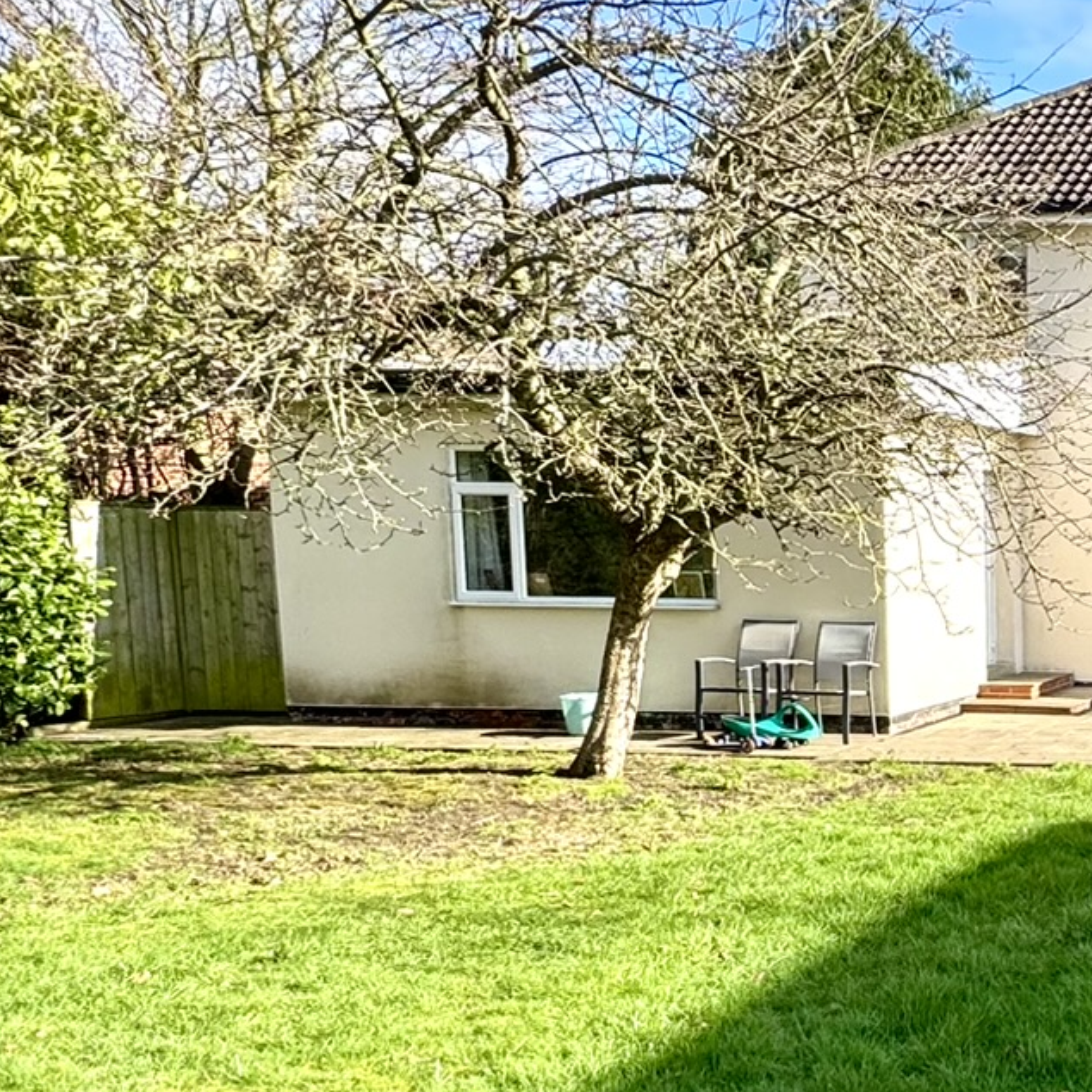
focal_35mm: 40
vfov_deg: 41.5
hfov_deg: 32.0
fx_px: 1428
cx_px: 1414
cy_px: 696
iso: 40
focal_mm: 2.22
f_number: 2.2
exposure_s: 1/561
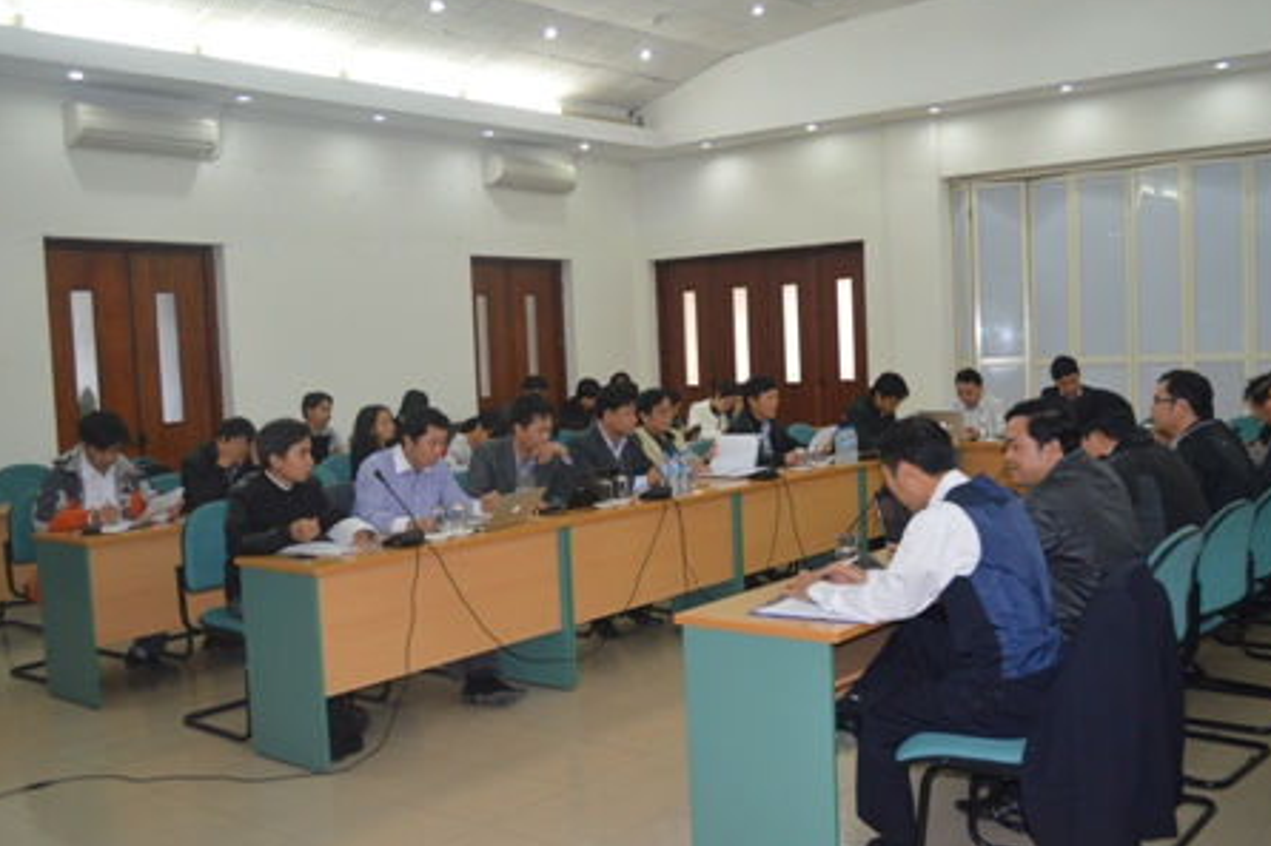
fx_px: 1270
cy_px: 424
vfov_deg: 36.8
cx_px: 685
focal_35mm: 36
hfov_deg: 53.1
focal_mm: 22
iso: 560
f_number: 3.8
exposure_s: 1/60
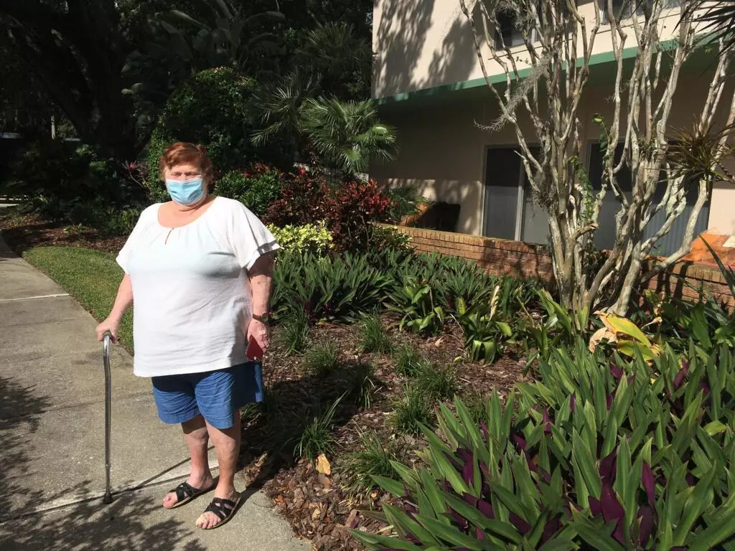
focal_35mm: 29
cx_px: 368
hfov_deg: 61.7
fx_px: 616
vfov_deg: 48.2
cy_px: 276
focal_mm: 4.15
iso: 25
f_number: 2.2
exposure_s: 1/5917
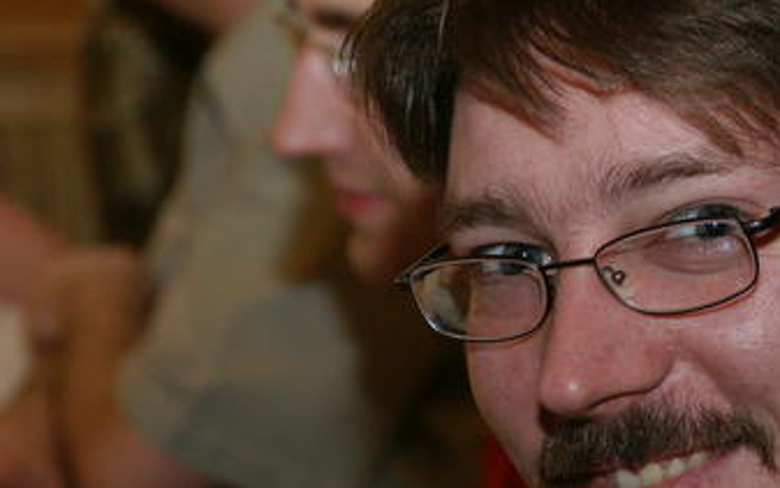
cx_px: 680
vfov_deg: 7.5
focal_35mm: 174
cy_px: 399
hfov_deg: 12.0
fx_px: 3701
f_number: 5.6
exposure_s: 1/125
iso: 800
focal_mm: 60
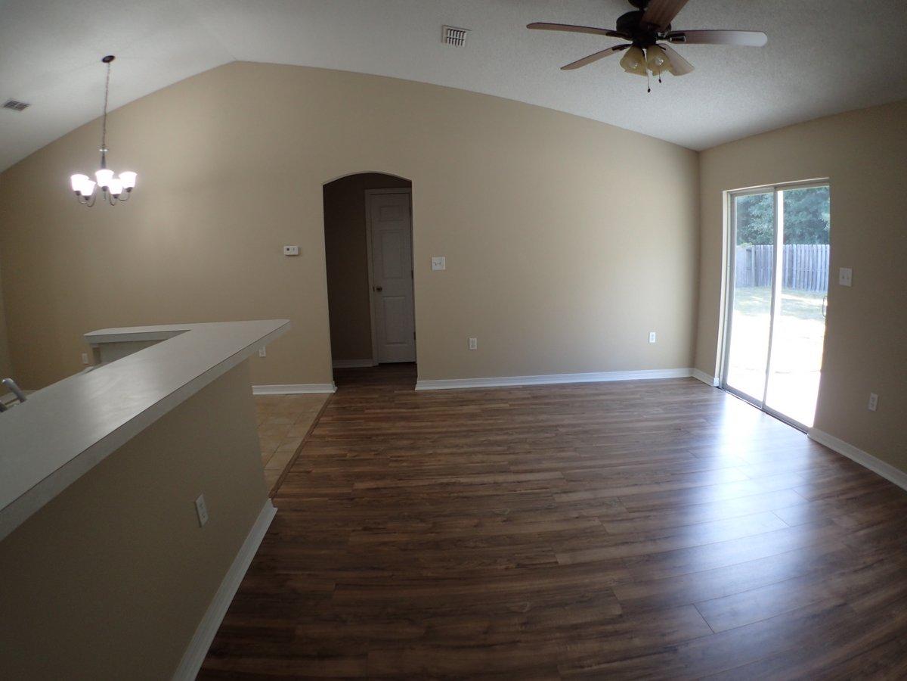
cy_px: 340
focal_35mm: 25
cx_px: 454
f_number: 2
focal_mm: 4.5
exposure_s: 1/60
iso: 100
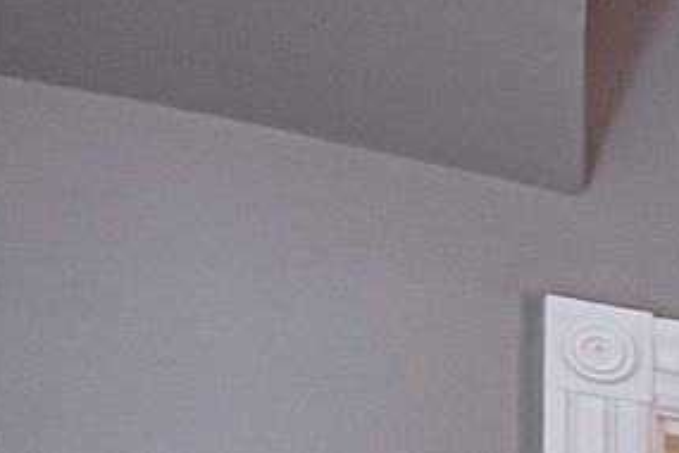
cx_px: 2254
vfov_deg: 10.1
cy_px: 1143
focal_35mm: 115
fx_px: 2169
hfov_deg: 10.1
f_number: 4
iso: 800
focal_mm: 16
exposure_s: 1/250
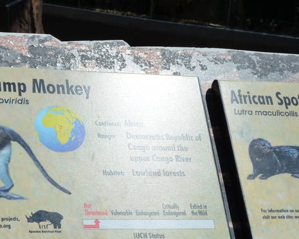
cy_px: 168
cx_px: 11
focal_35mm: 87
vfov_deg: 17.6
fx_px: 770
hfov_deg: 21.3
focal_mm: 18
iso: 100
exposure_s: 1/400
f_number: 10
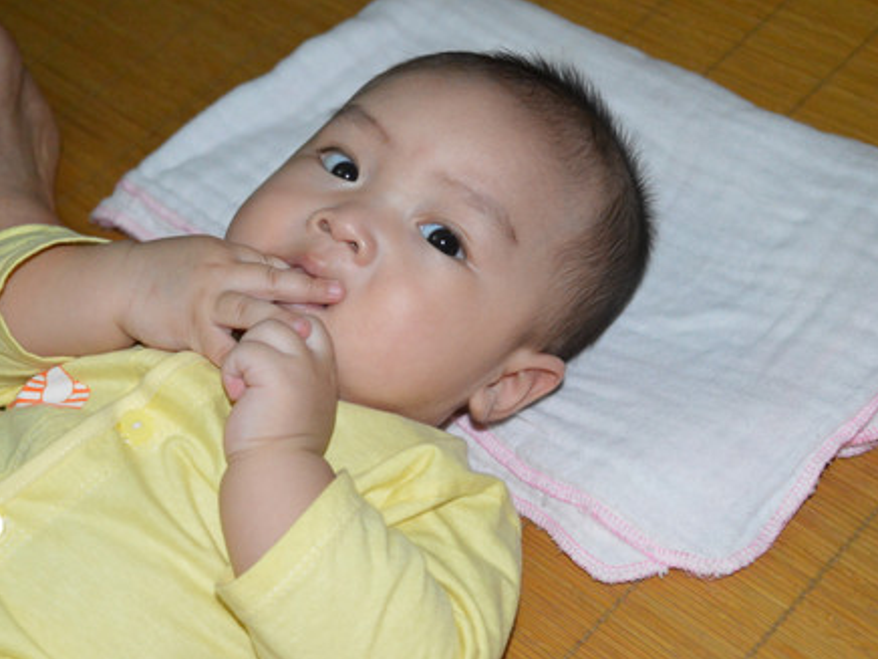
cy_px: 333
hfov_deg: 29.4
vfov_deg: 22.3
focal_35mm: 66
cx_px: 407
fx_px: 1674
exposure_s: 1/60
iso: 3200
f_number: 4.8
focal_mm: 40
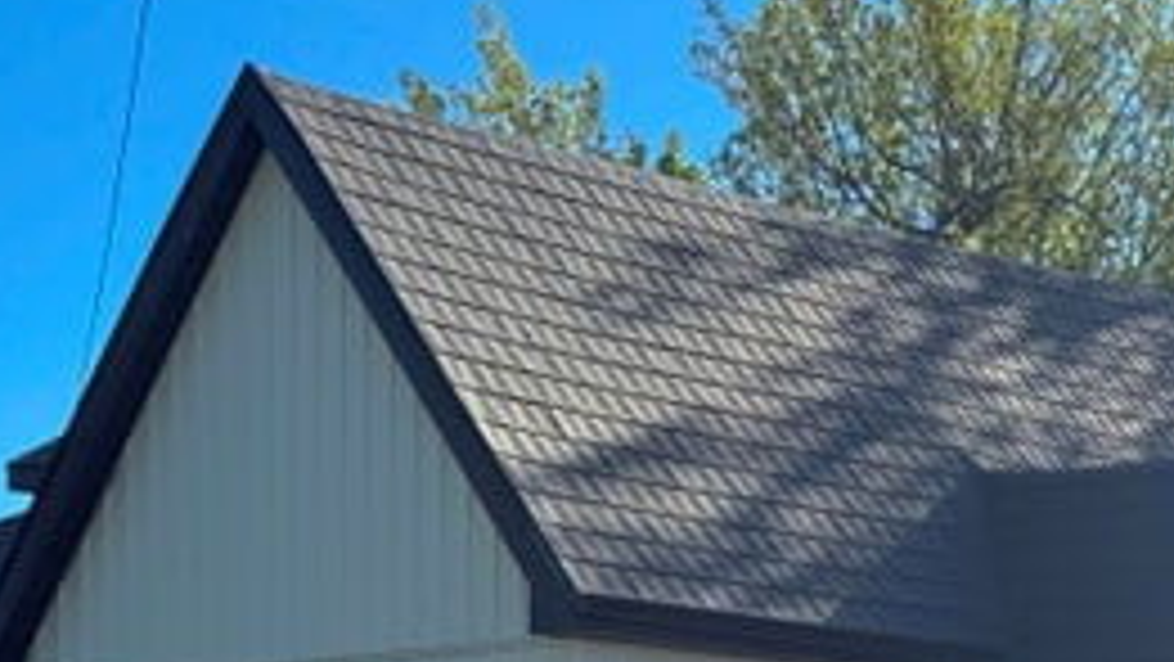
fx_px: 3986
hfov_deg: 16.8
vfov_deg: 9.3
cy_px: 833
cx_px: 598
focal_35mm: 128
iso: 64
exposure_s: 1/3704
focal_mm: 6.76
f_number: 1.78
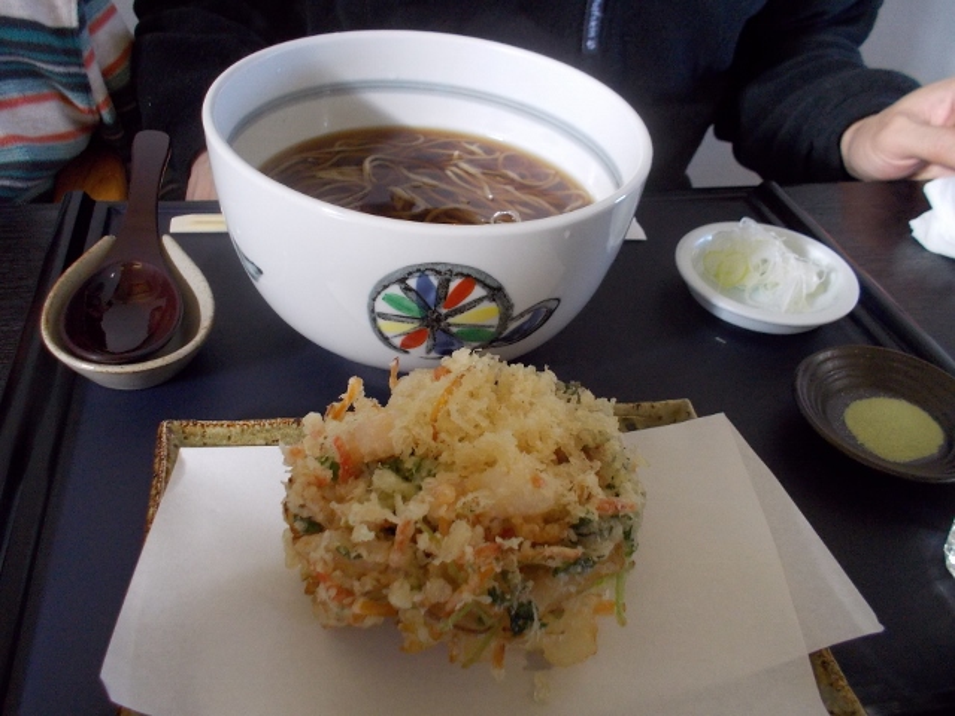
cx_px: 478
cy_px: 358
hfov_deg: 61.7
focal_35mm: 29
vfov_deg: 48.2
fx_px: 800
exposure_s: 1/30
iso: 200
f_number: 3.3
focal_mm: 4.1
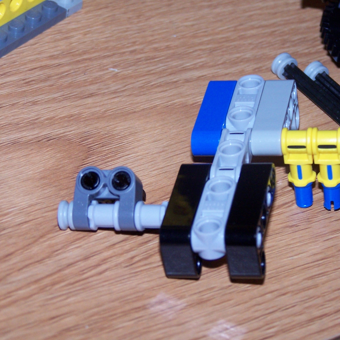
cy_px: 170
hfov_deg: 14.1
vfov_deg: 14.1
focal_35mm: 124
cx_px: 199
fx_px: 1378
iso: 140
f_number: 3.2
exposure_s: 1/90
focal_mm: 17.5
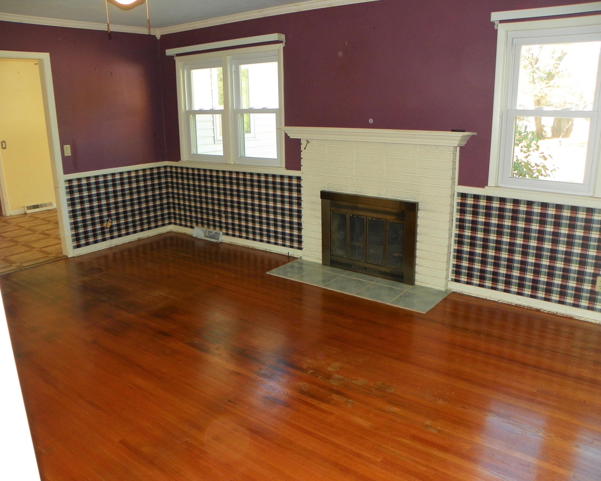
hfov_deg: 62.2
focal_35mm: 28
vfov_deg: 51.5
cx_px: 307
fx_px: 498
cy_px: 243
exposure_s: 1/30
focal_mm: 4.6
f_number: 2.8
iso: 64
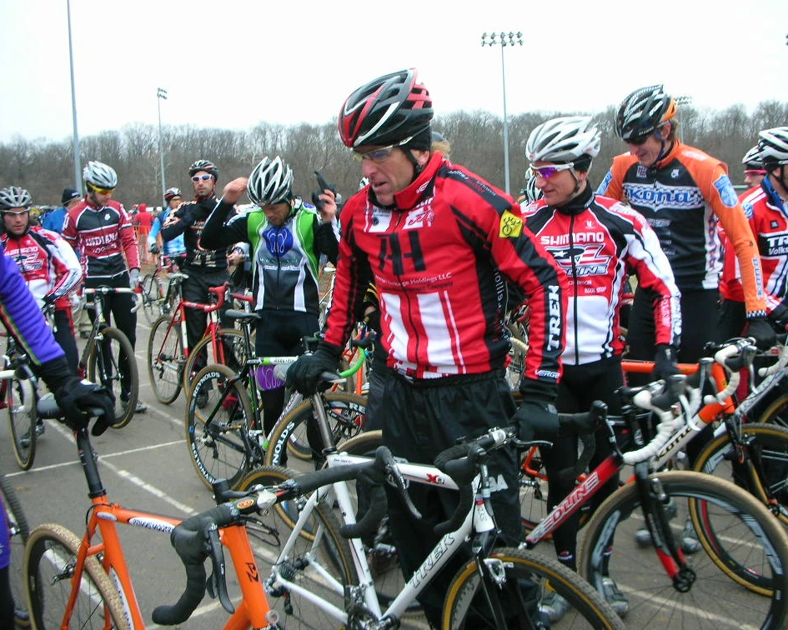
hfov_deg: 49.1
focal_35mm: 37
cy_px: 313
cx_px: 416
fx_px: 863
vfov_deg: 40.1
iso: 50
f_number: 3
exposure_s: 1/59.7
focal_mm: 5.8
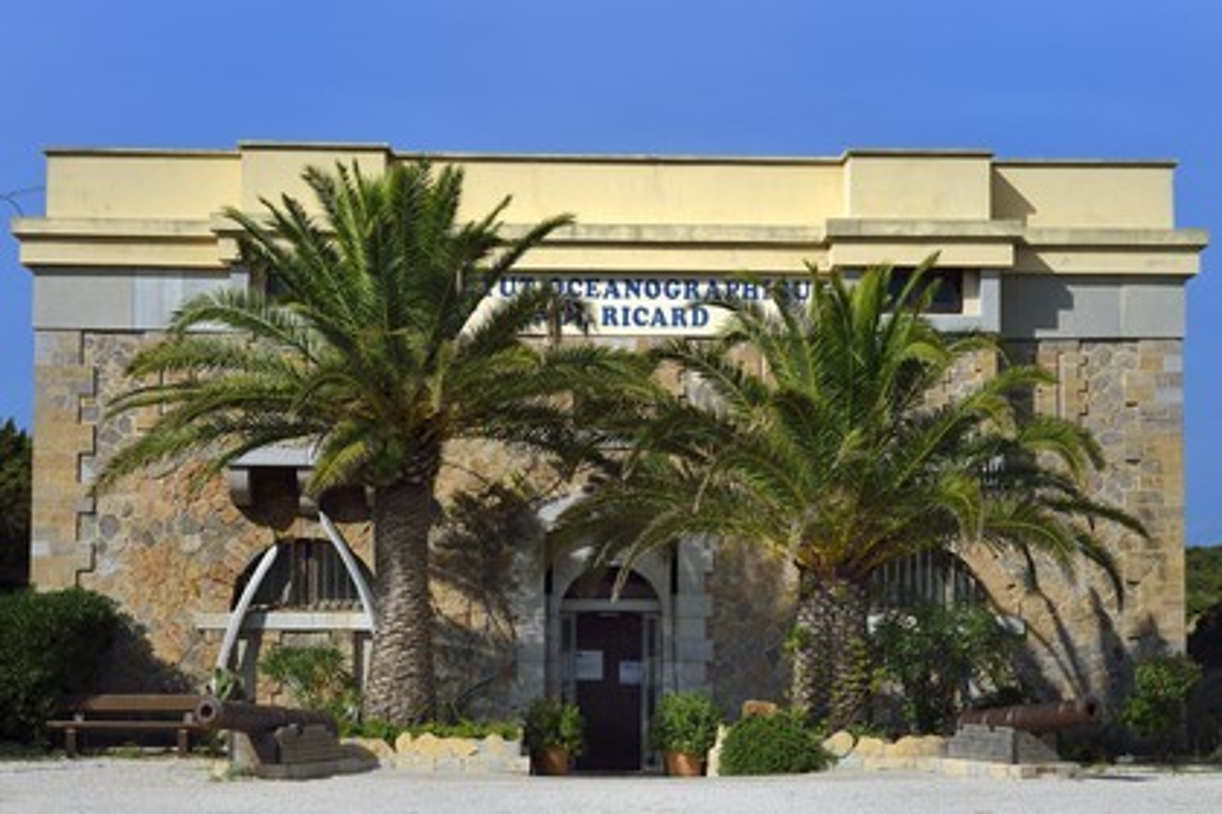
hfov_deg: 28.8
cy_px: 407
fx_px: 2376
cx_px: 611
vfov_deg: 19.5
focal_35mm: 70
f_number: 13
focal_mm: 70
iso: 320
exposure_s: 1/320
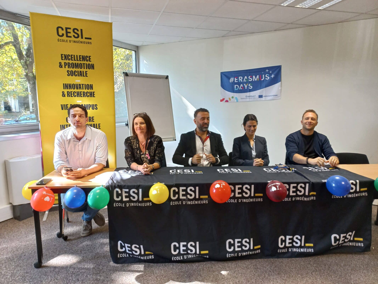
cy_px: 142
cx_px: 189
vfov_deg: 54.9
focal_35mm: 25
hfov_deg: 69.4
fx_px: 273
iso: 200
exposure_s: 1/50
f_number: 1.8
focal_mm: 4.6
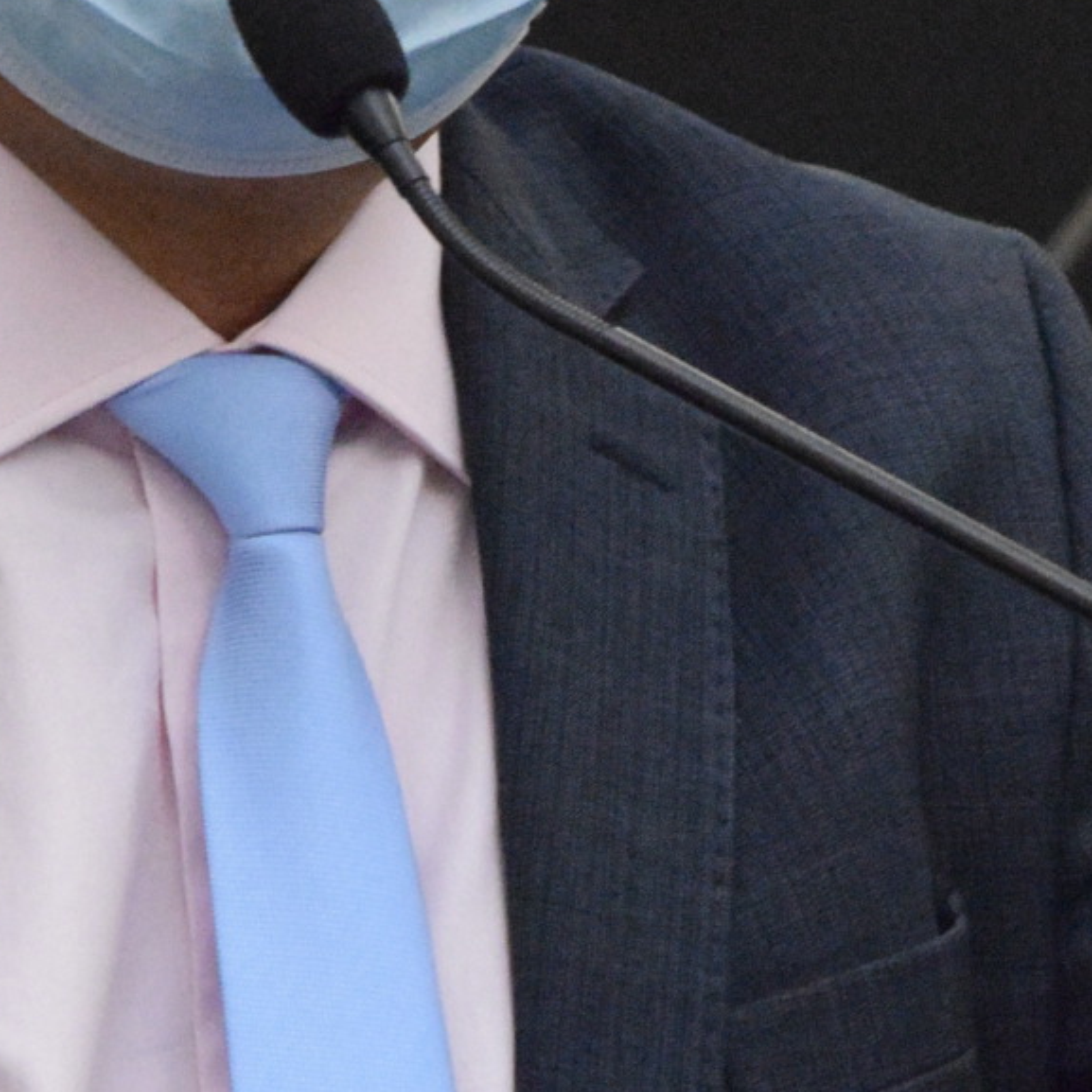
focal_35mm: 992
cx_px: 108
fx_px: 35405
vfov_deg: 1.8
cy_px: 411
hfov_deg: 1.8
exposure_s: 1/160
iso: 6400
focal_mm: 150
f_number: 4.8
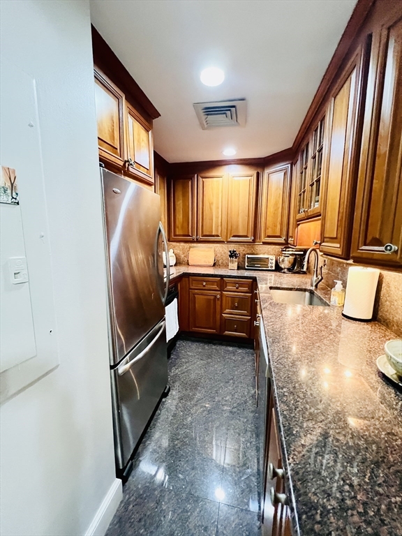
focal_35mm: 13
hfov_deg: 89.9
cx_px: 201
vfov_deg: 106.2
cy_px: 268
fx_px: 201
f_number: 1.8
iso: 800
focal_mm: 1.57
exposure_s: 1/60
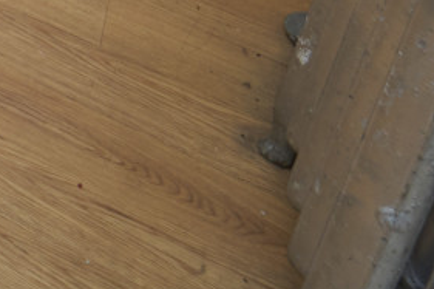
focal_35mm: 102
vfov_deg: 9.2
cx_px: -726
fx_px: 1229
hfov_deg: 12.8
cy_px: -689
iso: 250
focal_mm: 14
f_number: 7.1
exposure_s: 1/4
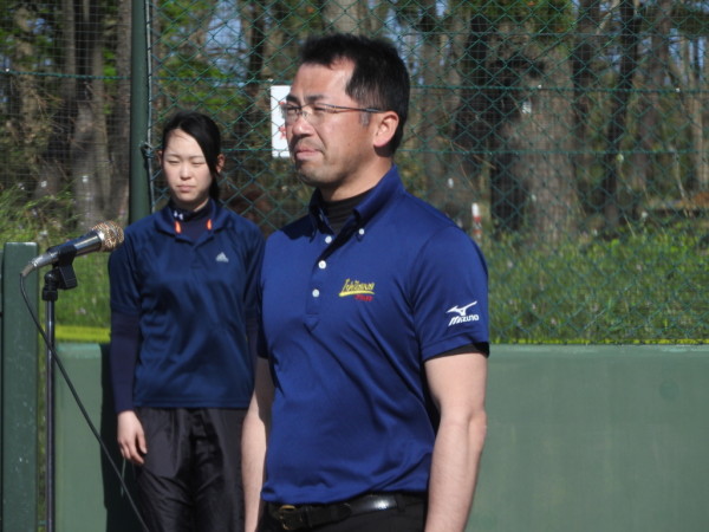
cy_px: 266
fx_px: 7373
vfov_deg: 4.1
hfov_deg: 5.5
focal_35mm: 360
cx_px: 354
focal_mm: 64.5
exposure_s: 1/640
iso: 100
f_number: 5.6
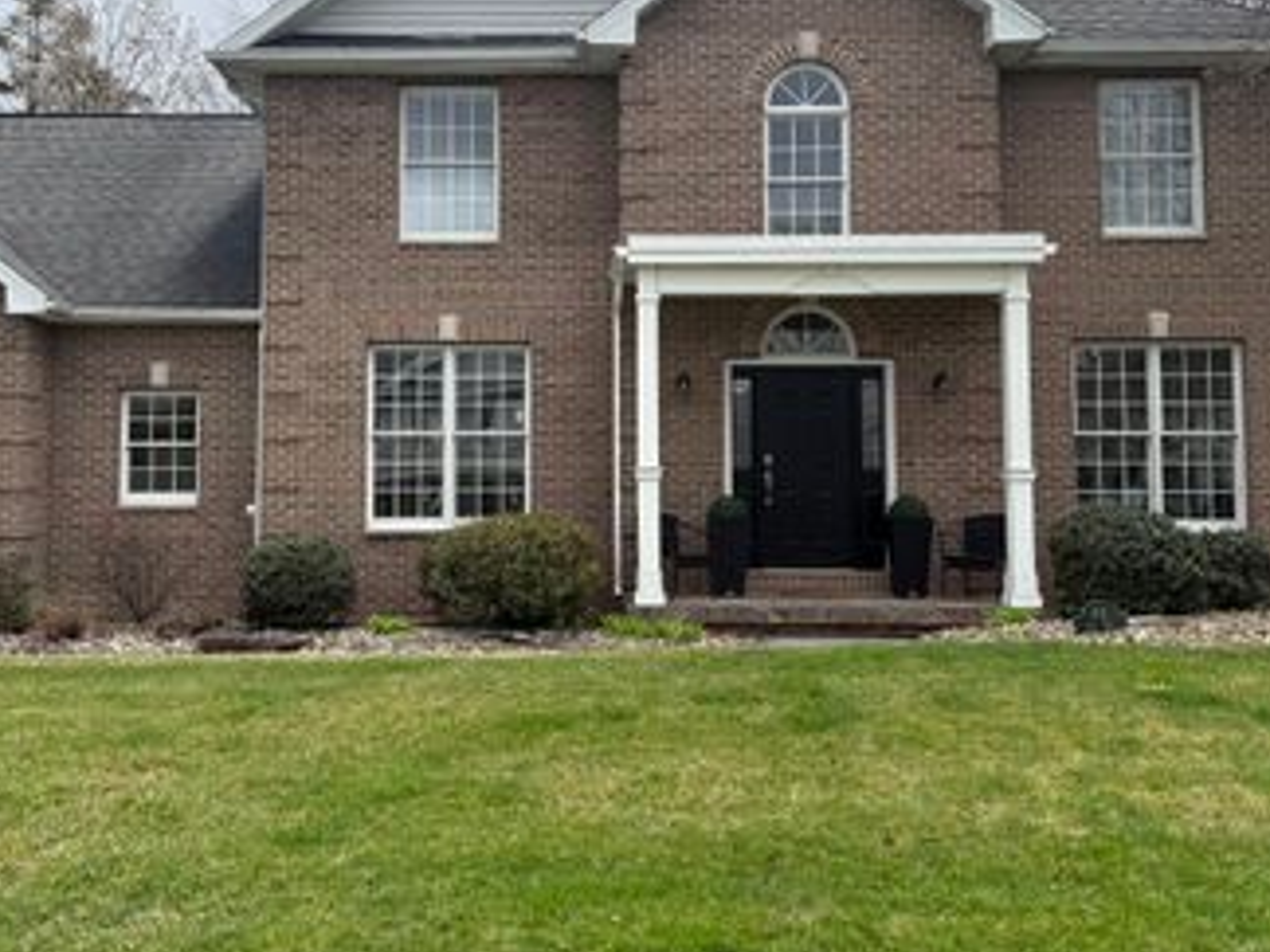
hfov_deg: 50.0
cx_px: 557
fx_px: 1357
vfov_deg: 38.6
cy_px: 402
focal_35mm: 37
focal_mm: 6.76
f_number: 1.78
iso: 100
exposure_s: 1/2232
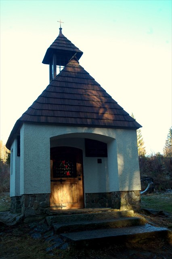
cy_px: 130
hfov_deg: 30.8
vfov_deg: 45.0
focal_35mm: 44
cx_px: 86
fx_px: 312
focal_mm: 29
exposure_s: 1/60
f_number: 7.1
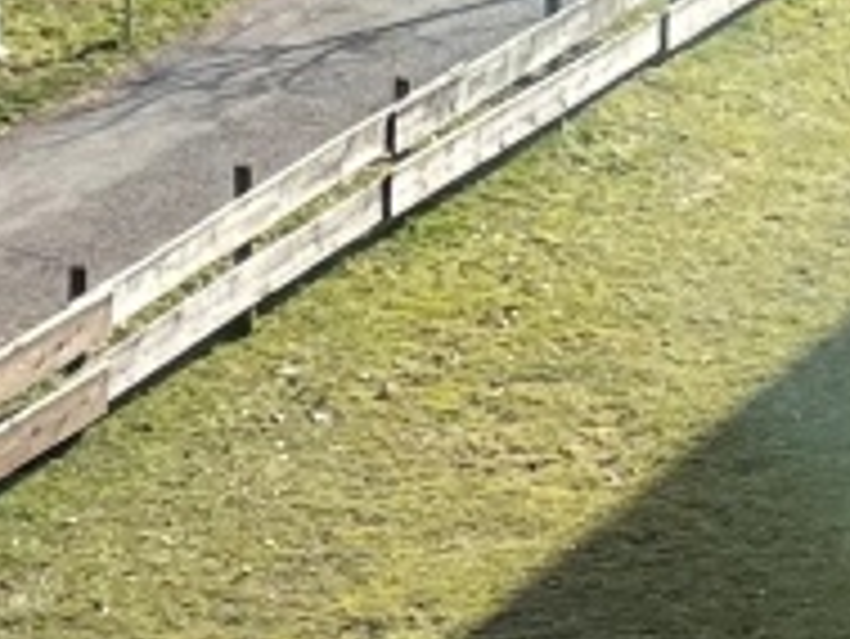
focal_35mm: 206
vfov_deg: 7.0
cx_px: 603
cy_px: -560
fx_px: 5062
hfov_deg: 9.6
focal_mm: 4.2
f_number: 1.6
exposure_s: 1/2882
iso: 32
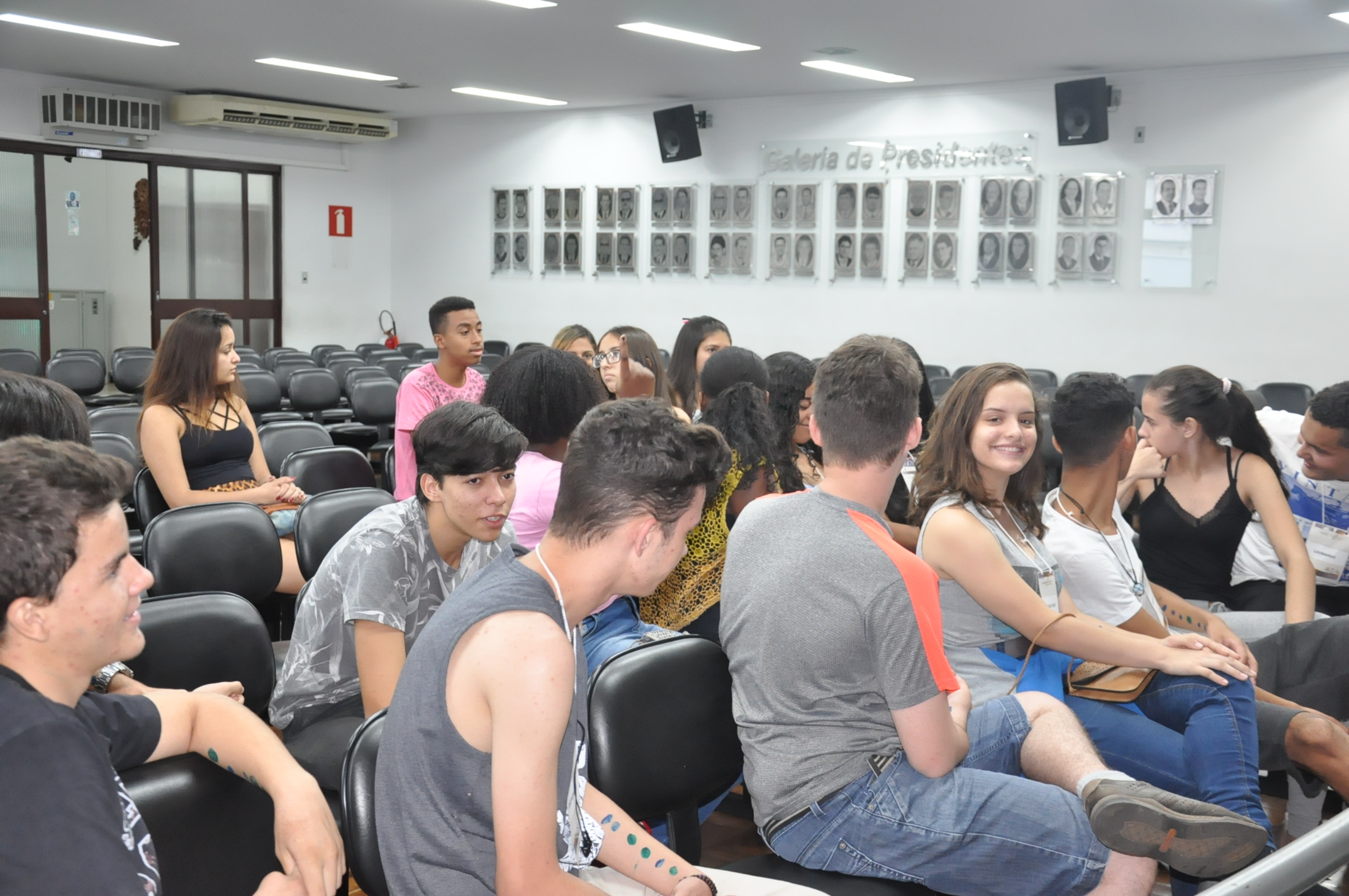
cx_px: 674
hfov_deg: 43.7
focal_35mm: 45
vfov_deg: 29.8
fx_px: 1684
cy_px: 448
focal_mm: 30
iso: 2000
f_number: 5
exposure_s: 1/60
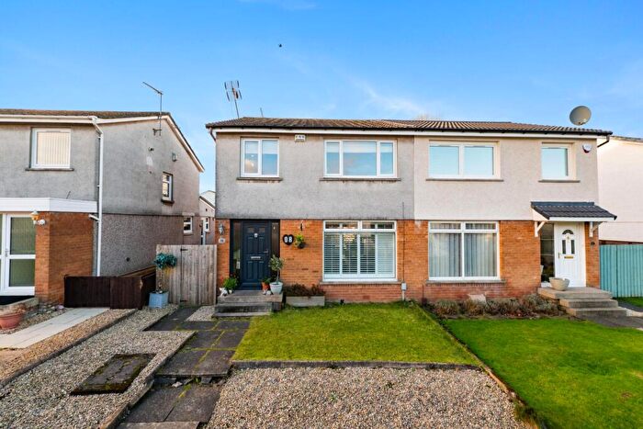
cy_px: 214
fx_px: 268
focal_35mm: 15
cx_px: 322
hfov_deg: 100.4
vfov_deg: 77.4
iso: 640
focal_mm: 15
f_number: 8
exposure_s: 1/250
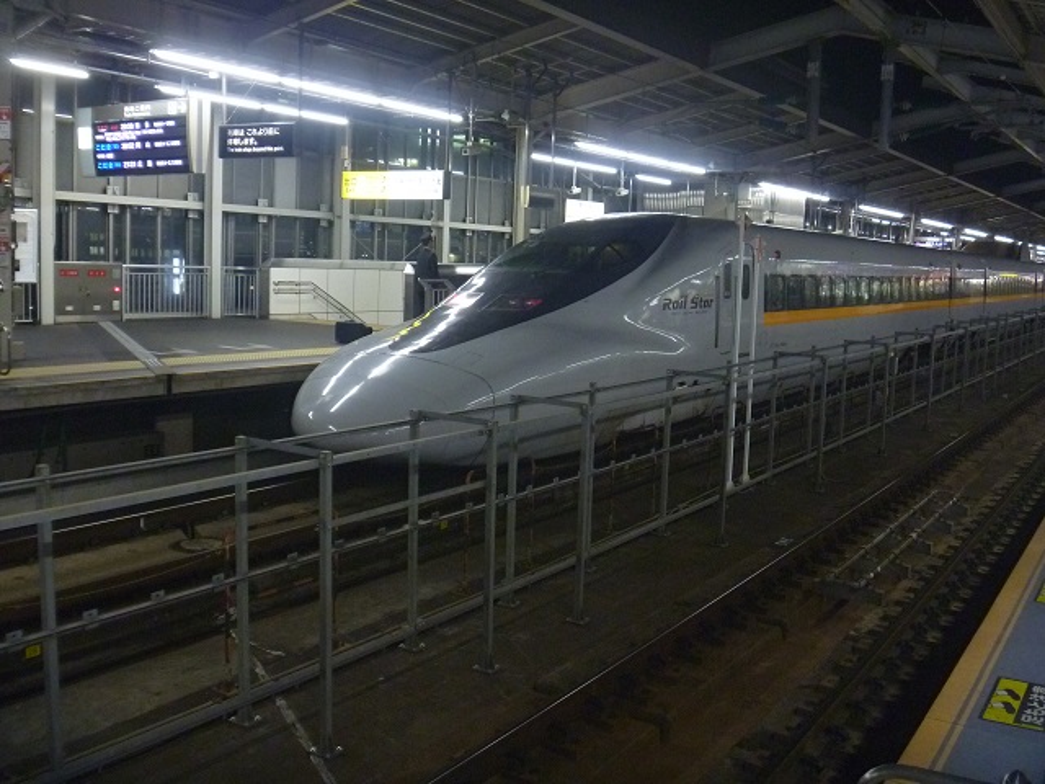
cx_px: 522
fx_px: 1057
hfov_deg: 52.6
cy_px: 392
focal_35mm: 35
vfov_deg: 40.7
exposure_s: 1/30
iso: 400
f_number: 3.5
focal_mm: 6.3
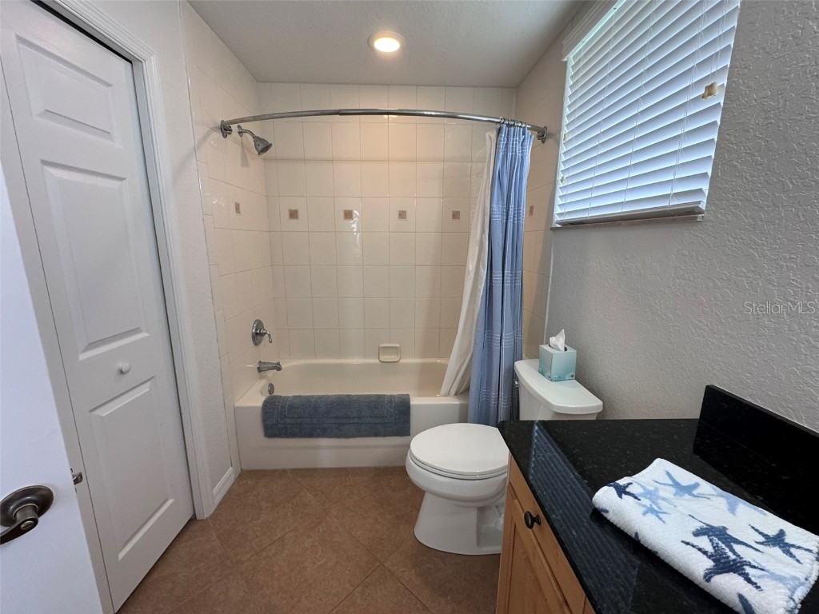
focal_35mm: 14
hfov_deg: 102.1
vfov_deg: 85.7
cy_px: 307
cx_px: 410
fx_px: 331
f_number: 2.2
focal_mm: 2.22
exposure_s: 1/120
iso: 250
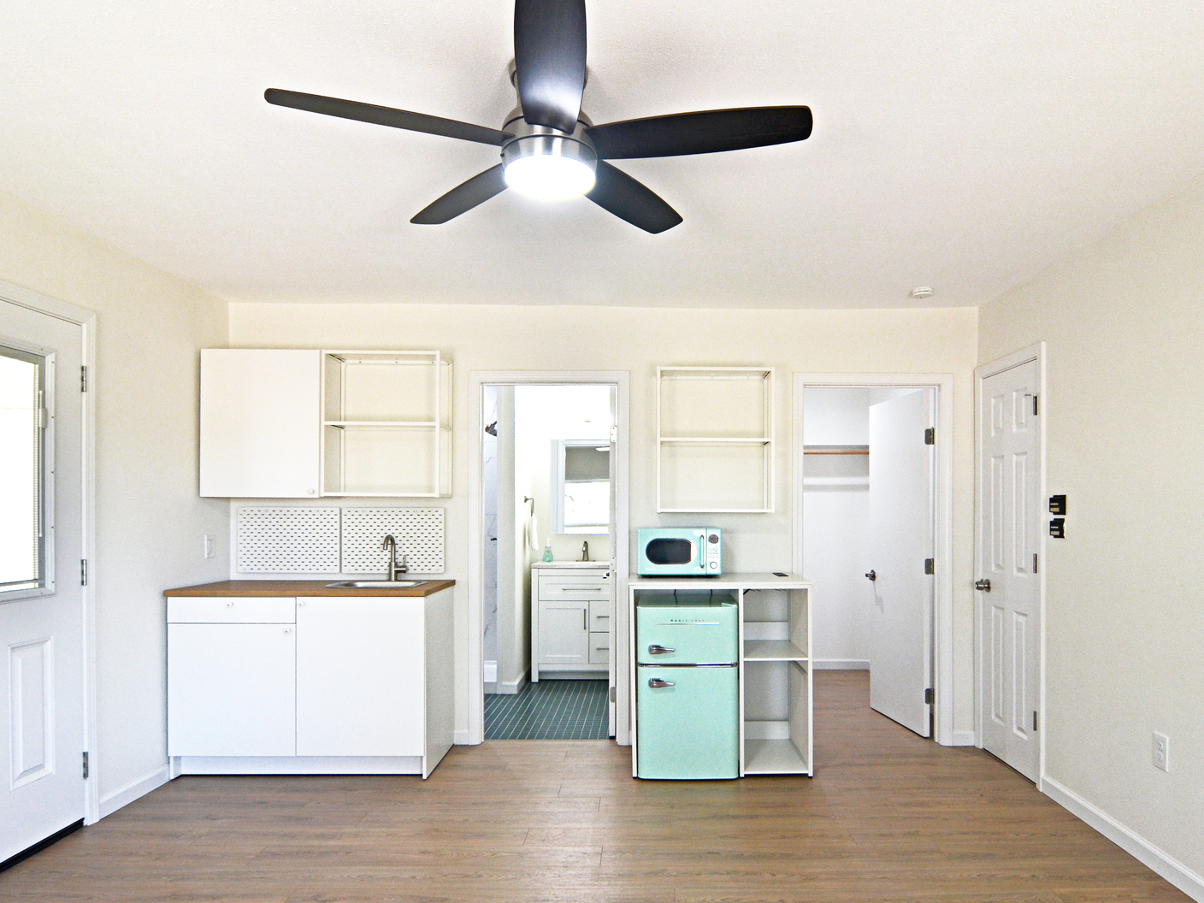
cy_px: 446
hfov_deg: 81.7
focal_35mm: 20
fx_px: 696
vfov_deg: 66.0
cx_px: 634
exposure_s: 1/100
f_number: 5
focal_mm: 12
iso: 320
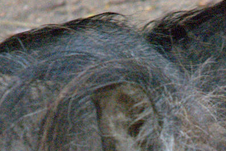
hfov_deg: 1.7
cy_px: 240
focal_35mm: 1207
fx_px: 7583
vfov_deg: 1.1
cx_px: 155
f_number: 6.3
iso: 3200
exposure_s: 1/320
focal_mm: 200
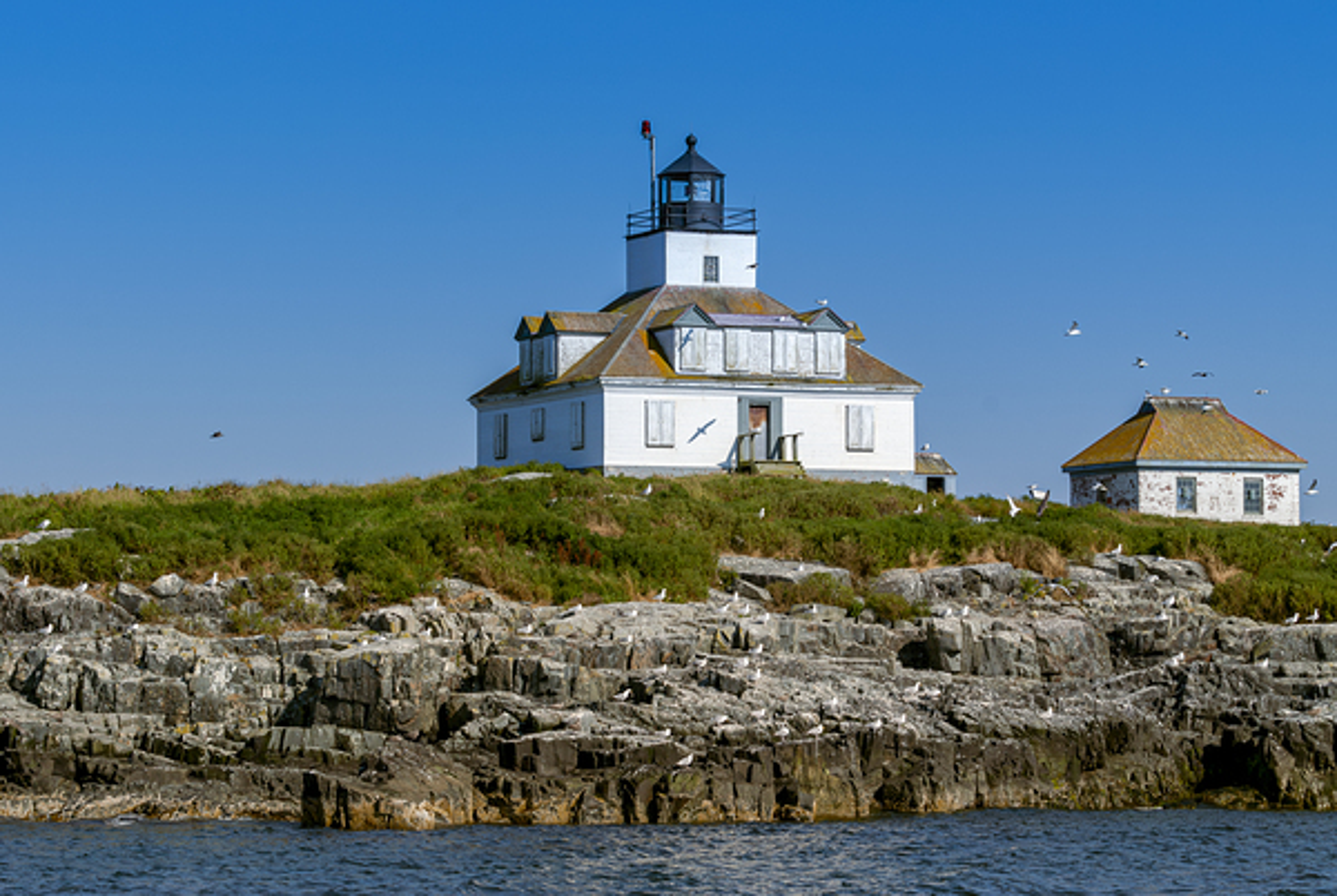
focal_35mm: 105
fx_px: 3905
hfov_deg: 19.4
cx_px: 668
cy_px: 448
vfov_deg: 13.1
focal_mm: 70
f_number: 11
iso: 200
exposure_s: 1/640
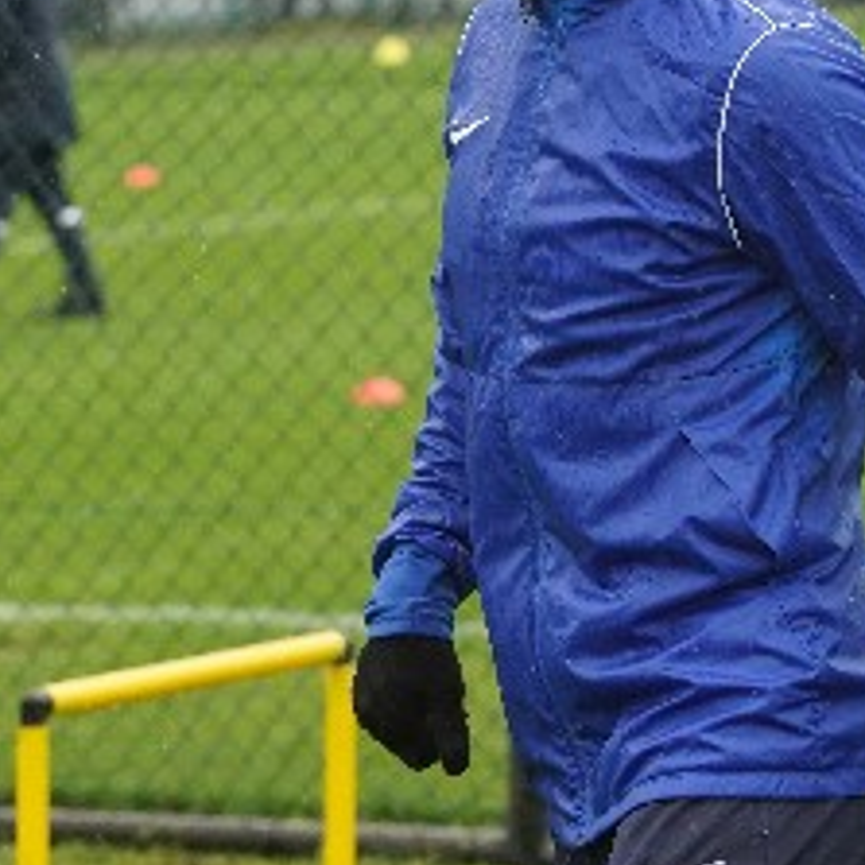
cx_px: 671
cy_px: 378
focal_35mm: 260
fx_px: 7351
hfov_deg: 6.7
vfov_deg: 6.7
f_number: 5.6
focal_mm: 102
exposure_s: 1/1250
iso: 4000
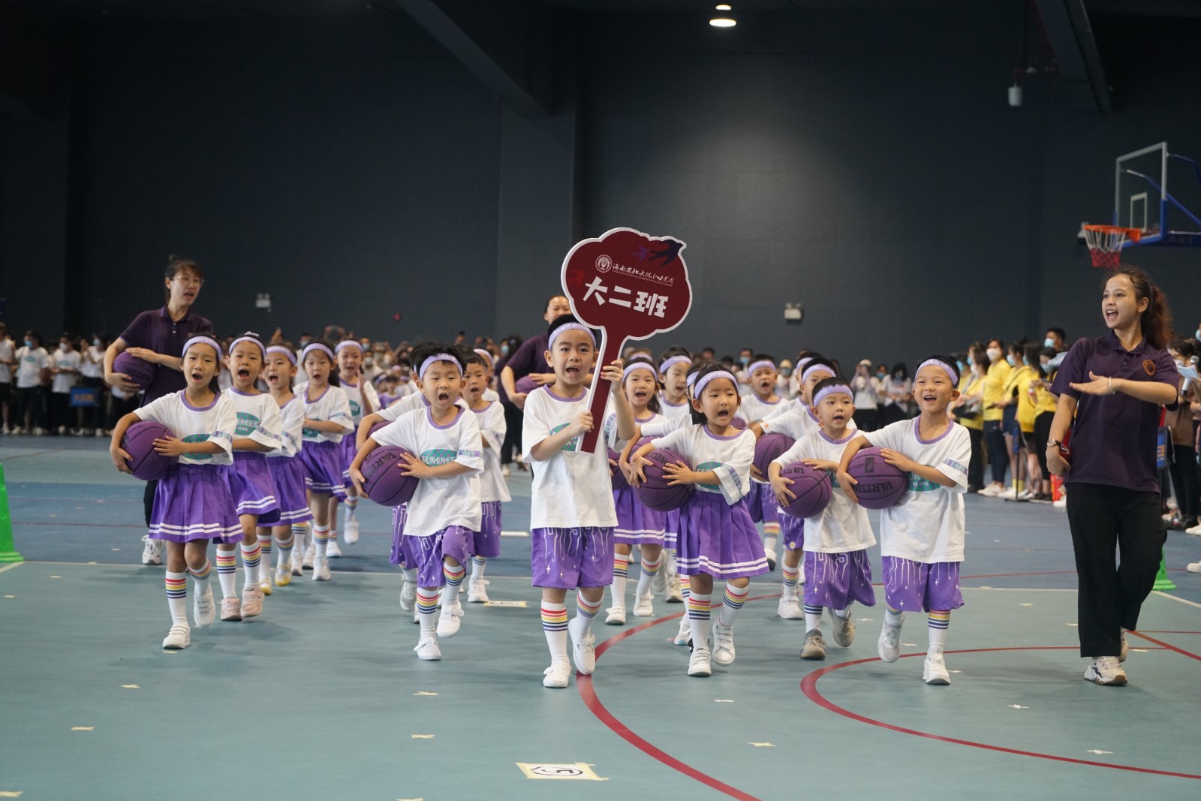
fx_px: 2169
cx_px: 600
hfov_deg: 31.0
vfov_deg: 20.9
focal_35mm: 65
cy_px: 400
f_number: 4
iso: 2000
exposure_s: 1/160
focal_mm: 65
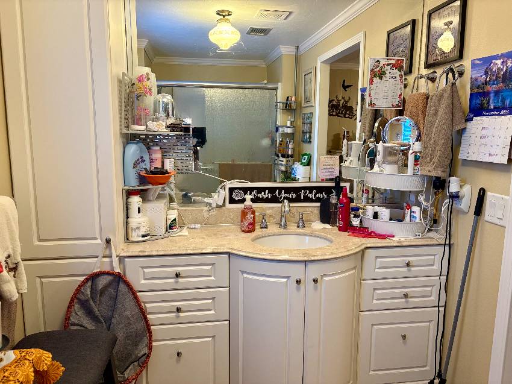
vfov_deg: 53.0
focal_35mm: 26
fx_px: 384
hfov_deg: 67.3
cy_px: 192
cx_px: 256
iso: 250
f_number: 1.6
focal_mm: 5.96
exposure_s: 1/60
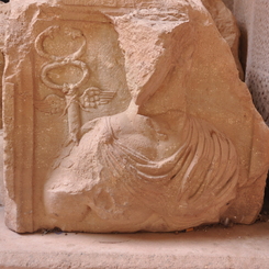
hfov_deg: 27.8
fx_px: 543
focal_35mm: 62
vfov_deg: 27.8
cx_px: 136
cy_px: 115
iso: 200
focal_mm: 27
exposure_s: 1/25
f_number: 4
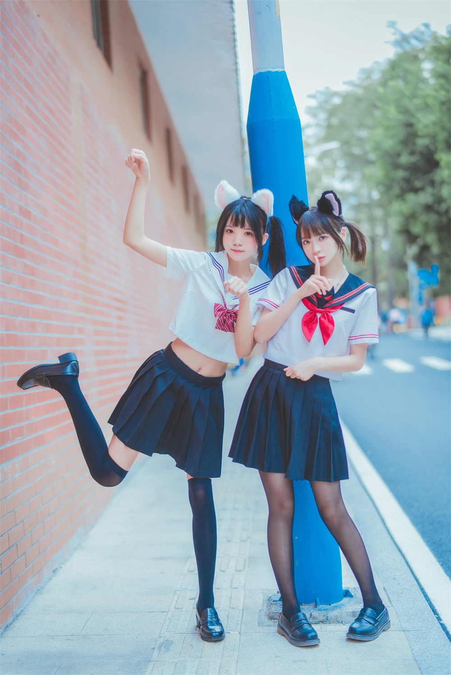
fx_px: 939
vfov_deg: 39.6
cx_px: 226
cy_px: 338
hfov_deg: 27.0
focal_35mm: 50
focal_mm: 50
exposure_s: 1/320
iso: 125
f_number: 1.4
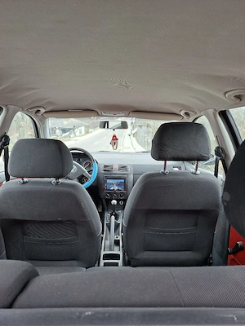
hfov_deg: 58.9
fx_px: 217
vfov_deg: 73.9
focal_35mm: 23
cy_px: 163
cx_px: 122
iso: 80
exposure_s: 1/100
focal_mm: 5.54
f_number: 1.8
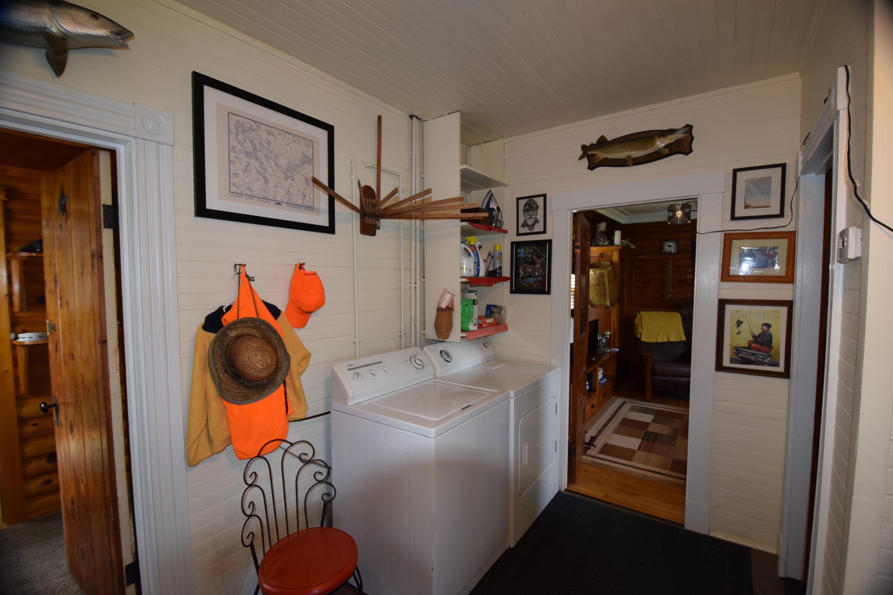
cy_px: 298
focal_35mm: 15
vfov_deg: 77.3
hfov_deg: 100.4
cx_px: 446
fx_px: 372
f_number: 4
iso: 800
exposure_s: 1/60
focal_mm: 10
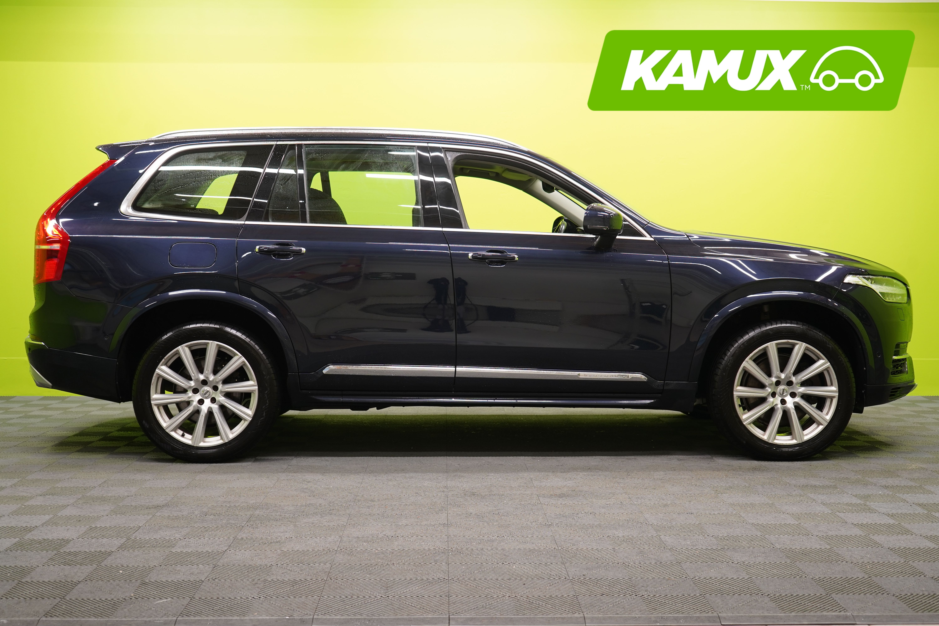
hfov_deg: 44.5
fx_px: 1148
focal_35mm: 44
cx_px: 470
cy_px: 313
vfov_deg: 30.5
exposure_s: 1/20
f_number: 5
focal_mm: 44
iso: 400
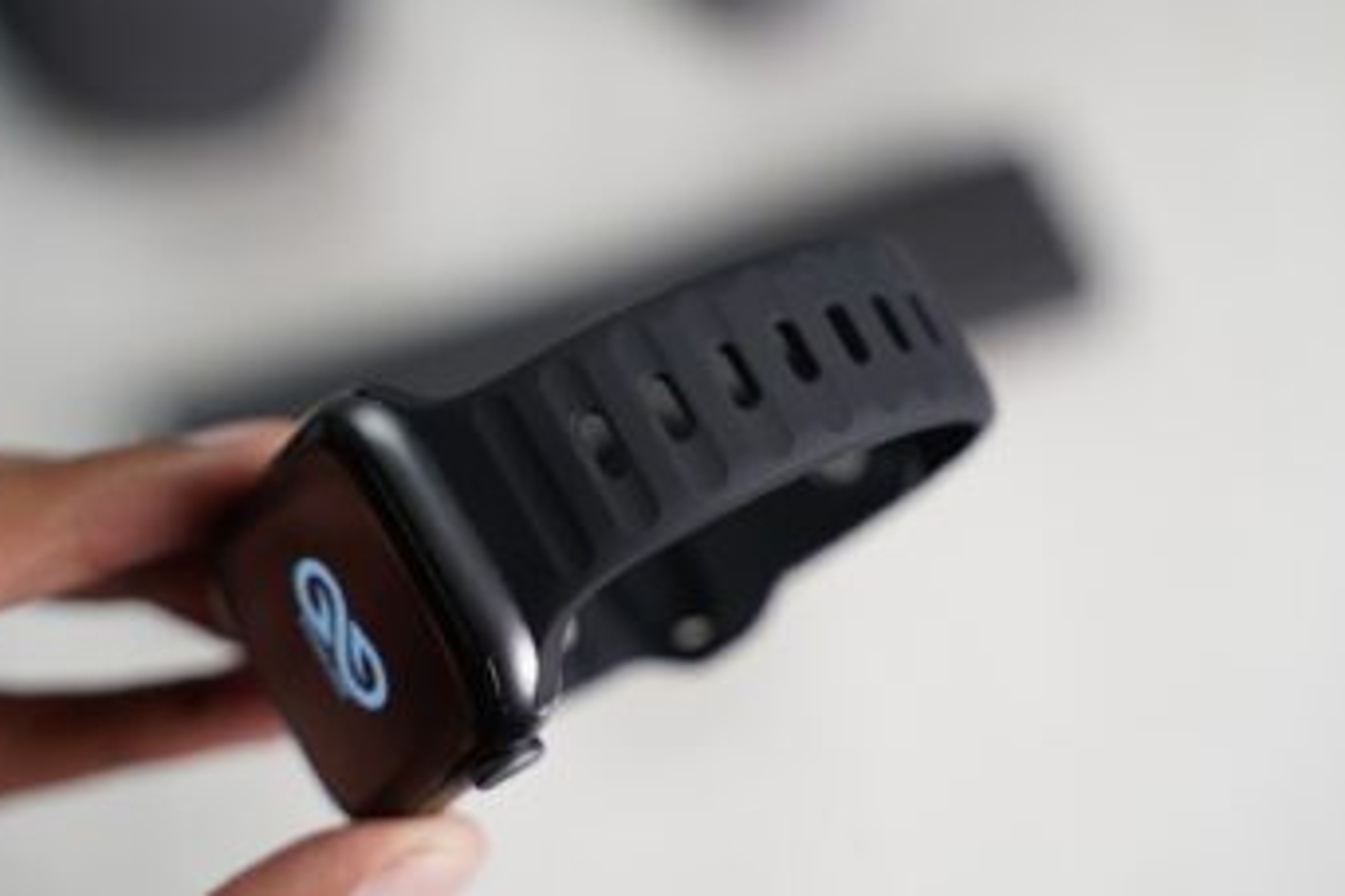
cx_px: 728
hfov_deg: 29.2
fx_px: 2578
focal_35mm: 69
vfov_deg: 19.7
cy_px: 422
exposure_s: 1/60
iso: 640
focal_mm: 59
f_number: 4
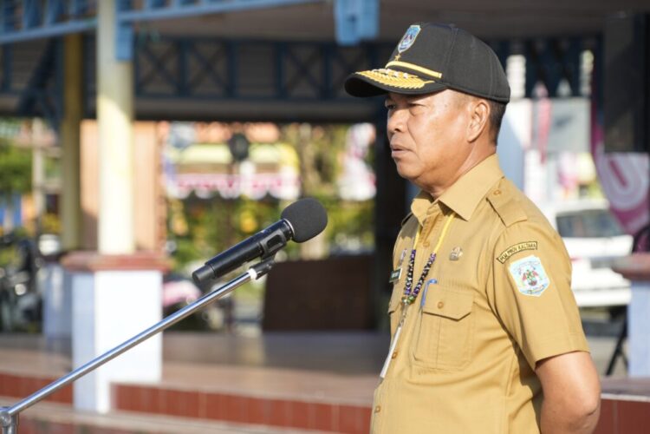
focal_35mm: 191
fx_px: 3448
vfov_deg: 7.2
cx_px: 325
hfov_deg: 10.8
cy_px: 217
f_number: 8
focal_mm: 191
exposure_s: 1/161
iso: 160
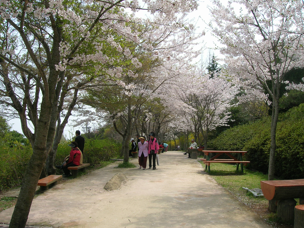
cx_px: 152
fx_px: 299
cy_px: 114
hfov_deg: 54.0
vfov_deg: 41.8
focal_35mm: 34
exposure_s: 1/280
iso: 50
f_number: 4.9
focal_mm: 5.7
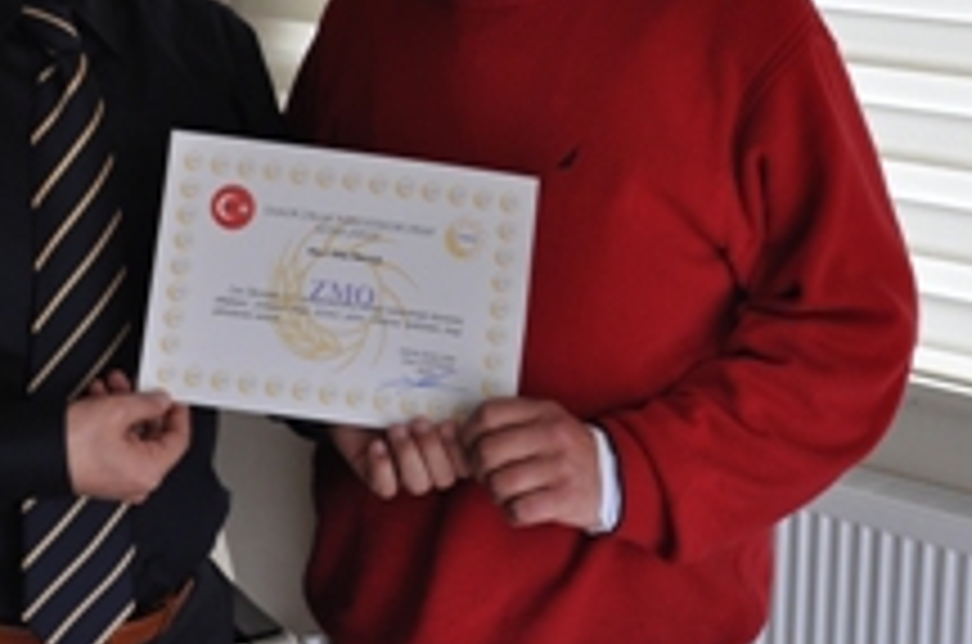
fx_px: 2182
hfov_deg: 25.1
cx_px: 526
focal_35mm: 81
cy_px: 158
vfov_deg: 16.7
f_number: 7.1
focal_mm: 26
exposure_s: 1/40
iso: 400
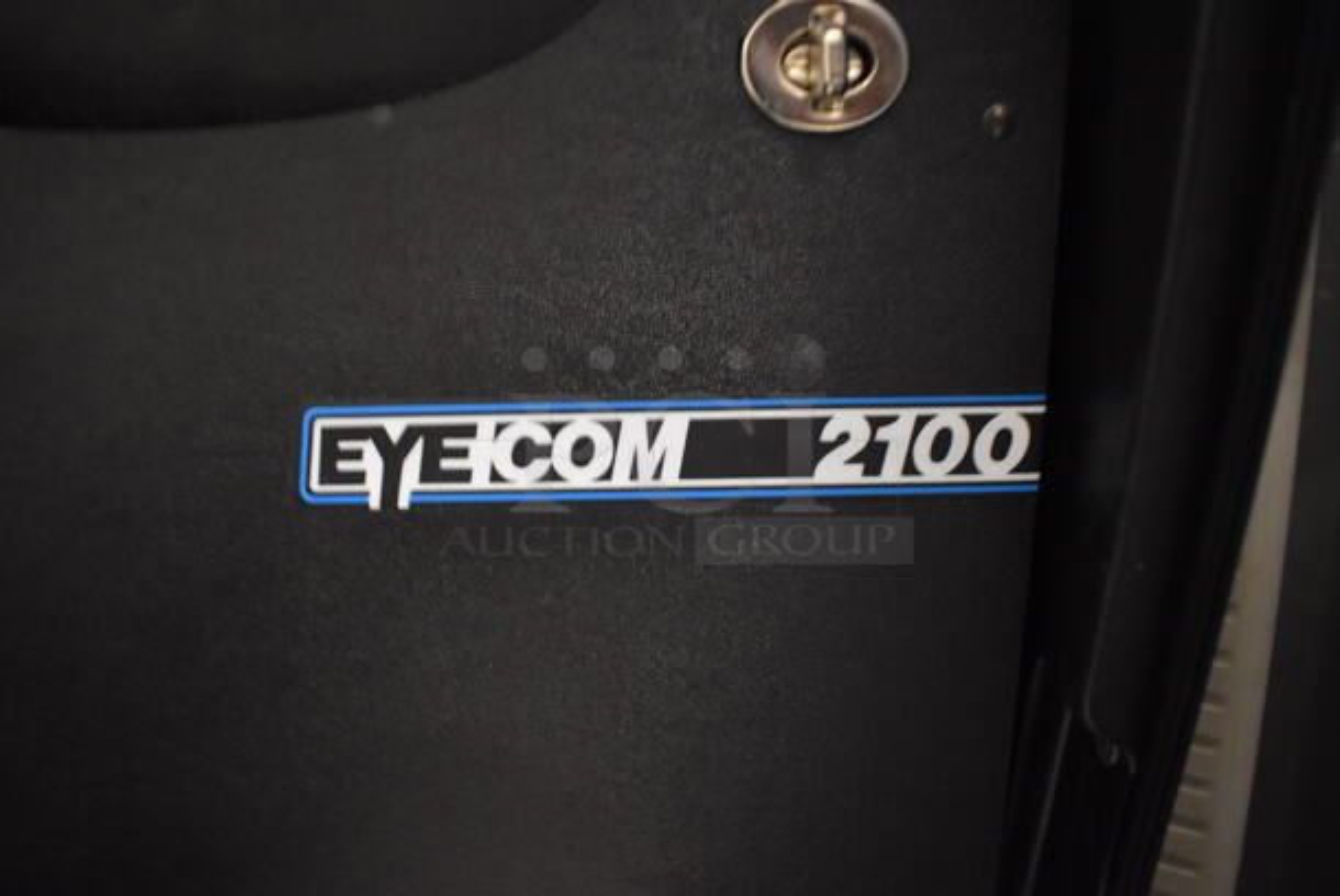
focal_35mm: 27
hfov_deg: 67.3
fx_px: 1006
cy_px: 448
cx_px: 670
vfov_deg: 48.0
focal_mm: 18
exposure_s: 1/20
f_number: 3.5
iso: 3200
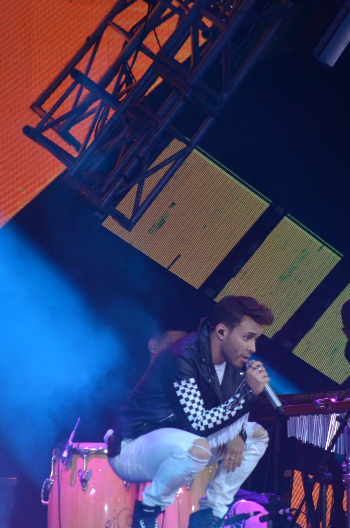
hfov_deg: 2.9
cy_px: 385
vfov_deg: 4.4
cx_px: 210
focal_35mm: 466
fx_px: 6826
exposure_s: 1/125
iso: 800
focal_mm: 200
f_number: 5.6
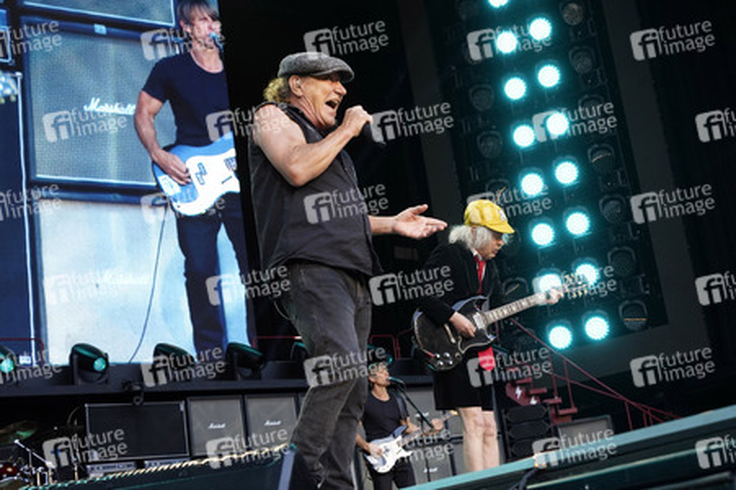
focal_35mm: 48
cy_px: 245
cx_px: 368
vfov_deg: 28.0
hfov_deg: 41.1
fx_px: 981
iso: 1600
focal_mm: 48
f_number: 5
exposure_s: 1/400
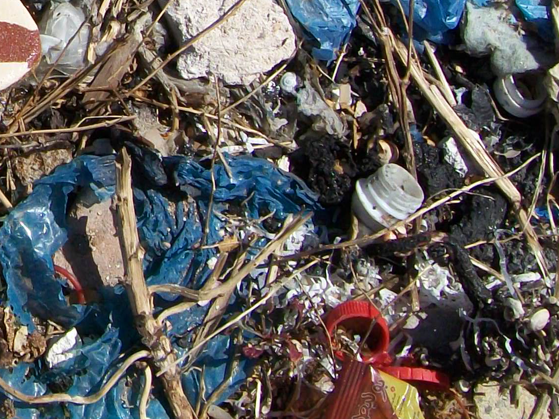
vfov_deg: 12.8
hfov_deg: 16.4
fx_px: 1776
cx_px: -262
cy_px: -185
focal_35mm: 110
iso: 64
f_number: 4.9
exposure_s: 1/640
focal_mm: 6.1
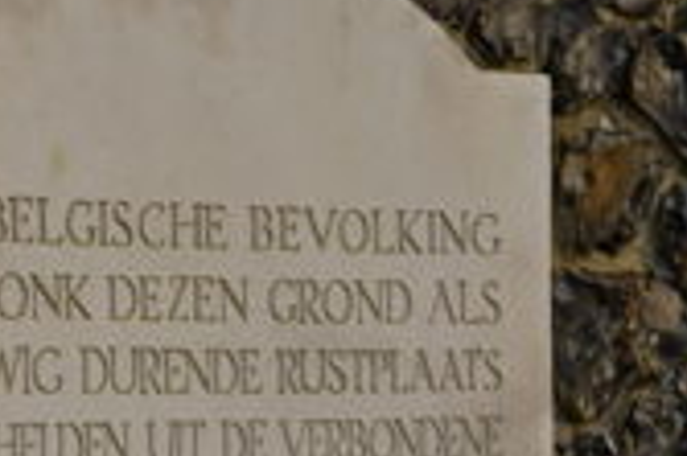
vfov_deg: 6.1
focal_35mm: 223
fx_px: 4251
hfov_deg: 9.2
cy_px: 450
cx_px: 461
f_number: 5
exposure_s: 1/320
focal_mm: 62
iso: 100
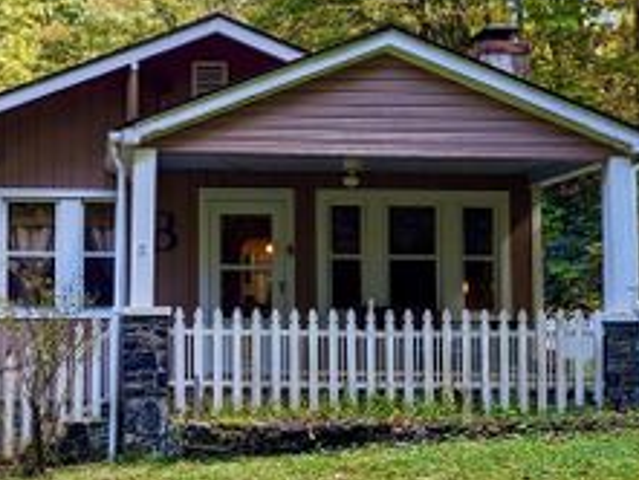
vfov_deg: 24.0
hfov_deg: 31.3
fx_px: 1127
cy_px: 265
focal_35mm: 61
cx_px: 191
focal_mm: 4.38
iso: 48
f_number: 1.73
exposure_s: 1/257
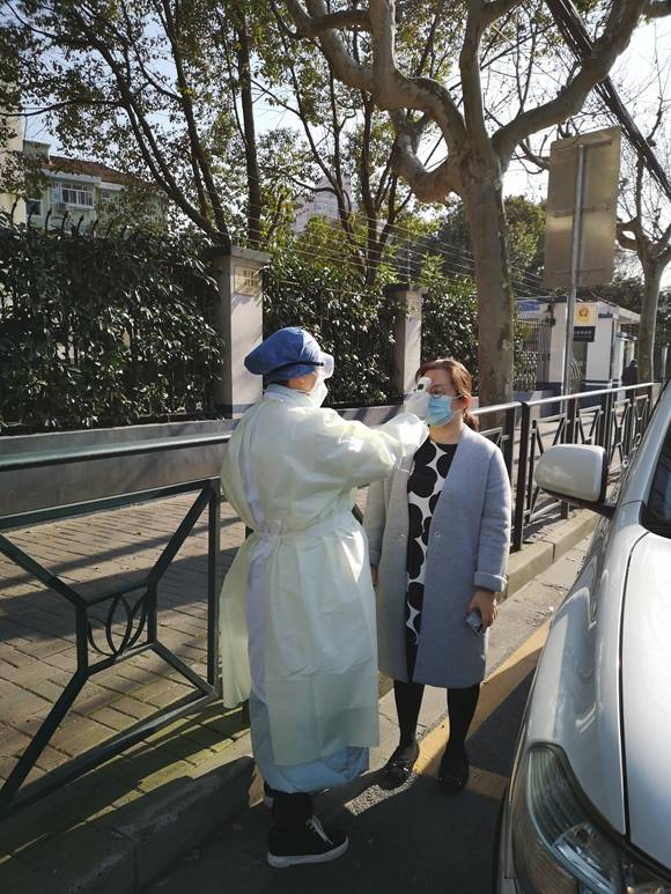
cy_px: 447
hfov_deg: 51.4
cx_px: 336
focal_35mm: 27
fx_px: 698
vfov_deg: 65.3
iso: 50
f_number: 1.8
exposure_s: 1/989
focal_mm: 3.95
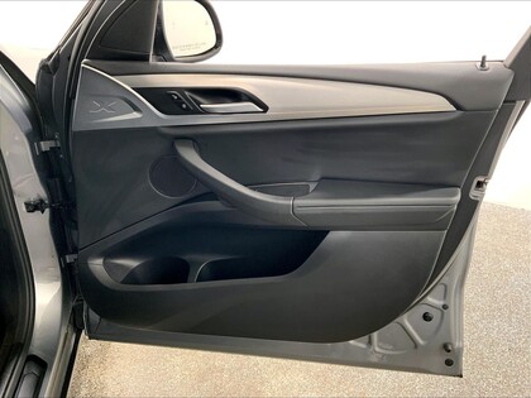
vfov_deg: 48.2
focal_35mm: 29
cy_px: 199
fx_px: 445
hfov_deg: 61.7
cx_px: 266
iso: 64
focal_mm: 3
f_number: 1.8
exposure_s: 1/62
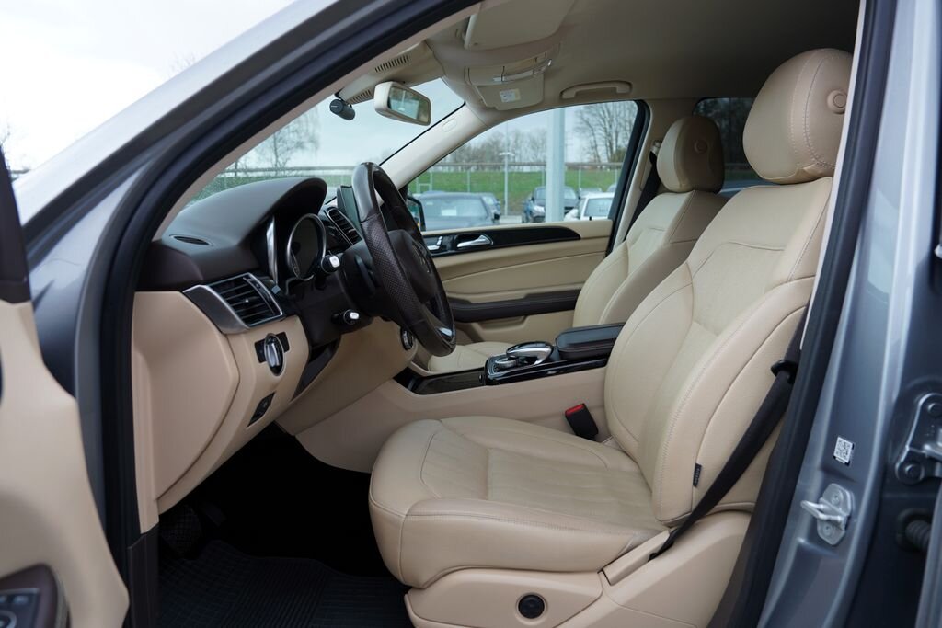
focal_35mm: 24
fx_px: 628
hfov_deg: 73.7
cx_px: 471
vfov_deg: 53.1
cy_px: 314
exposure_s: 1/80
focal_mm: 24
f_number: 4.5
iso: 100
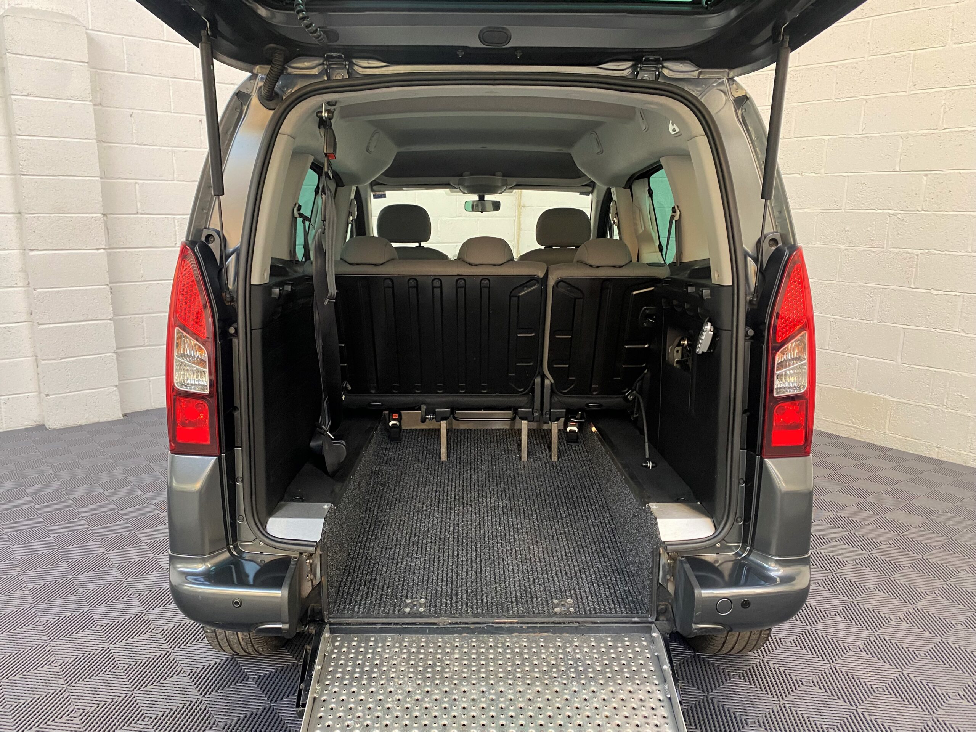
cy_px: 366
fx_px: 733
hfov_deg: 67.3
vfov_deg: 53.1
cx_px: 488
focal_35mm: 26
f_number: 1.8
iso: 160
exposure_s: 1/50
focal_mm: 4.25
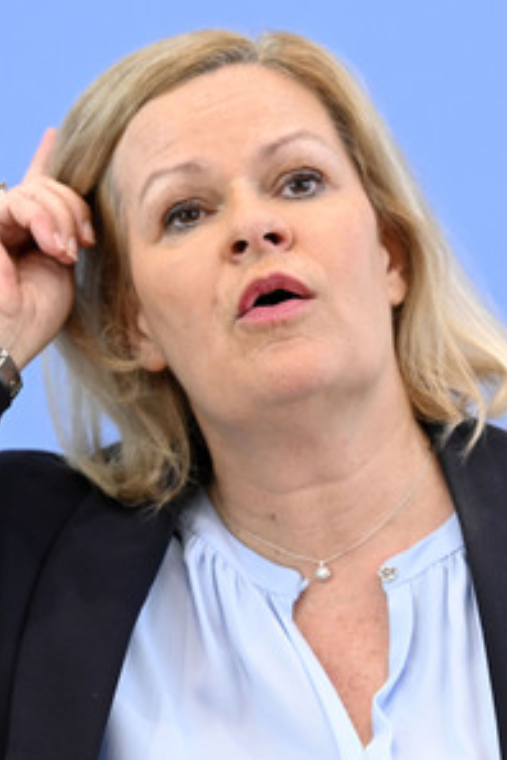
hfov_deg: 6.2
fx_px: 4647
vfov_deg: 9.4
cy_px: 381
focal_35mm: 220
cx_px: 252
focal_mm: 145
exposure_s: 1/640
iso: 3200
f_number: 5
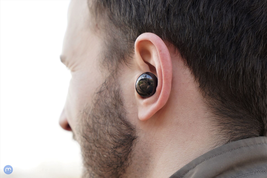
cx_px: 134
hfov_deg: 28.8
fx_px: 519
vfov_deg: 19.5
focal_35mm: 70
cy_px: 89
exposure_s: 1/125
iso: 160
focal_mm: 70
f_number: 4
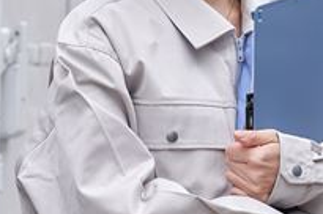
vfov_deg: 1.9
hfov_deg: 2.9
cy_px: -38
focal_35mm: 704
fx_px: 6306
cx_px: 273
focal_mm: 200
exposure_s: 1/160
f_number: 4
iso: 200
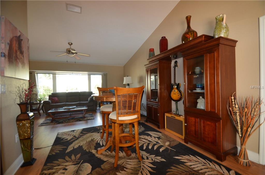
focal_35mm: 15
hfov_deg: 100.5
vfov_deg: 77.0
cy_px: 88
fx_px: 110
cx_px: 132
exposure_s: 1/60
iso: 450
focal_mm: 10
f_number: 4
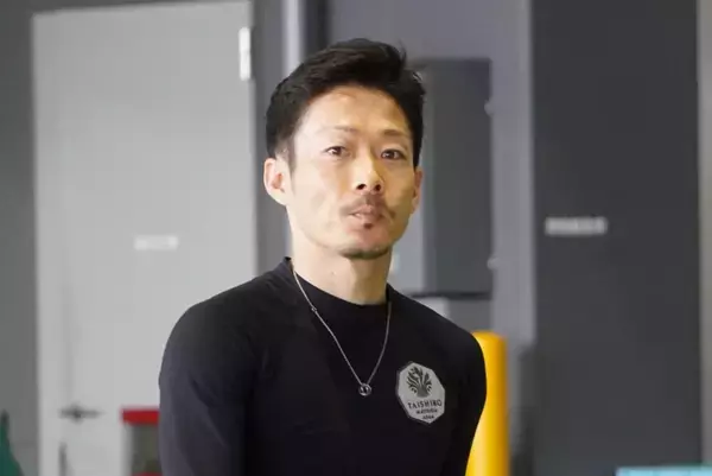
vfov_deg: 7.6
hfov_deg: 11.4
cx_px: 356
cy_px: 238
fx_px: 3562
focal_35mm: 180
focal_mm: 120
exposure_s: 1/320
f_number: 5.6
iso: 4000
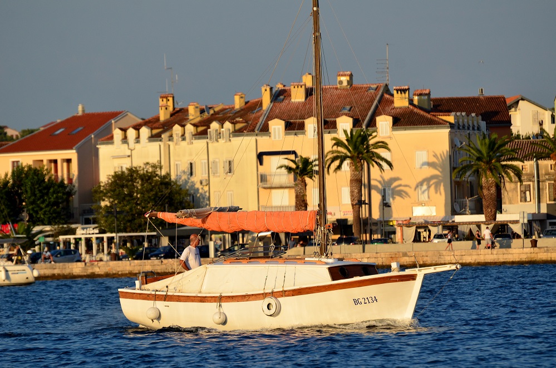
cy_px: 184
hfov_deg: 5.7
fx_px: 5547
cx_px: 278
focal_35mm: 360
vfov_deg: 3.8
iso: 400
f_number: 6.3
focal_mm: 240
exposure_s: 1/1250
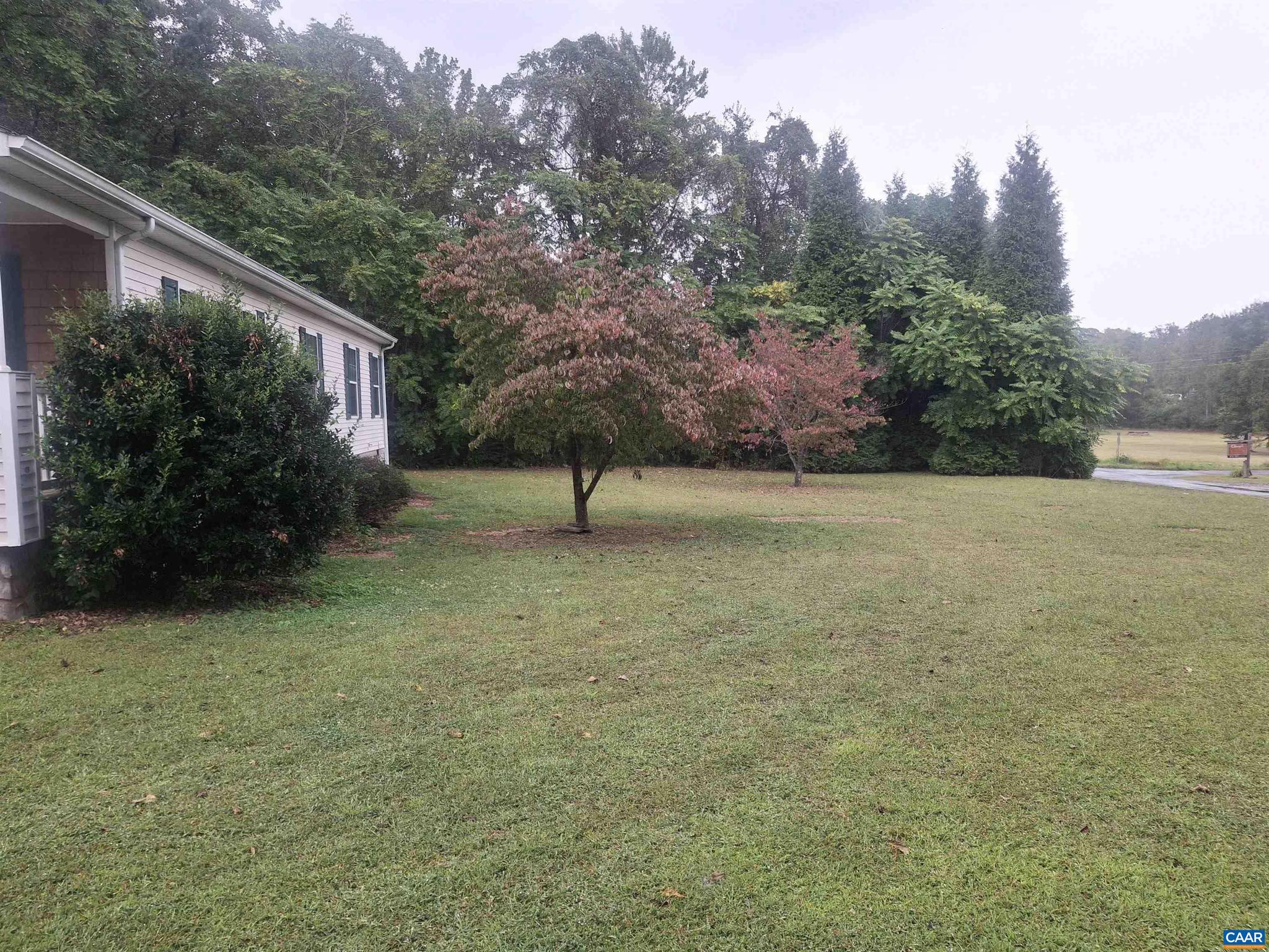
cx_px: 634
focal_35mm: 25
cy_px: 476
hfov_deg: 69.4
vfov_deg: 54.9
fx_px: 916
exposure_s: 1/120
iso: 40
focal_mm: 4.69
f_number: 1.8
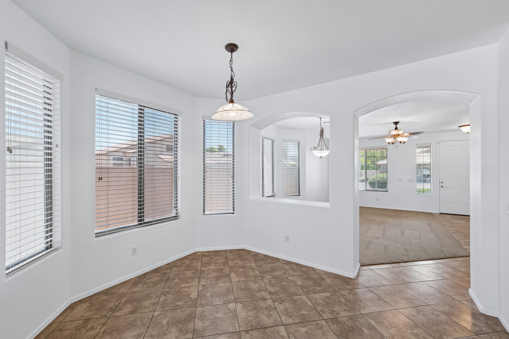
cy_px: 170
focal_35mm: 14
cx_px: 254
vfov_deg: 81.2
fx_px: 198
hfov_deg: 104.3
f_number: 8
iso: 400
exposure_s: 1/25
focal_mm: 14
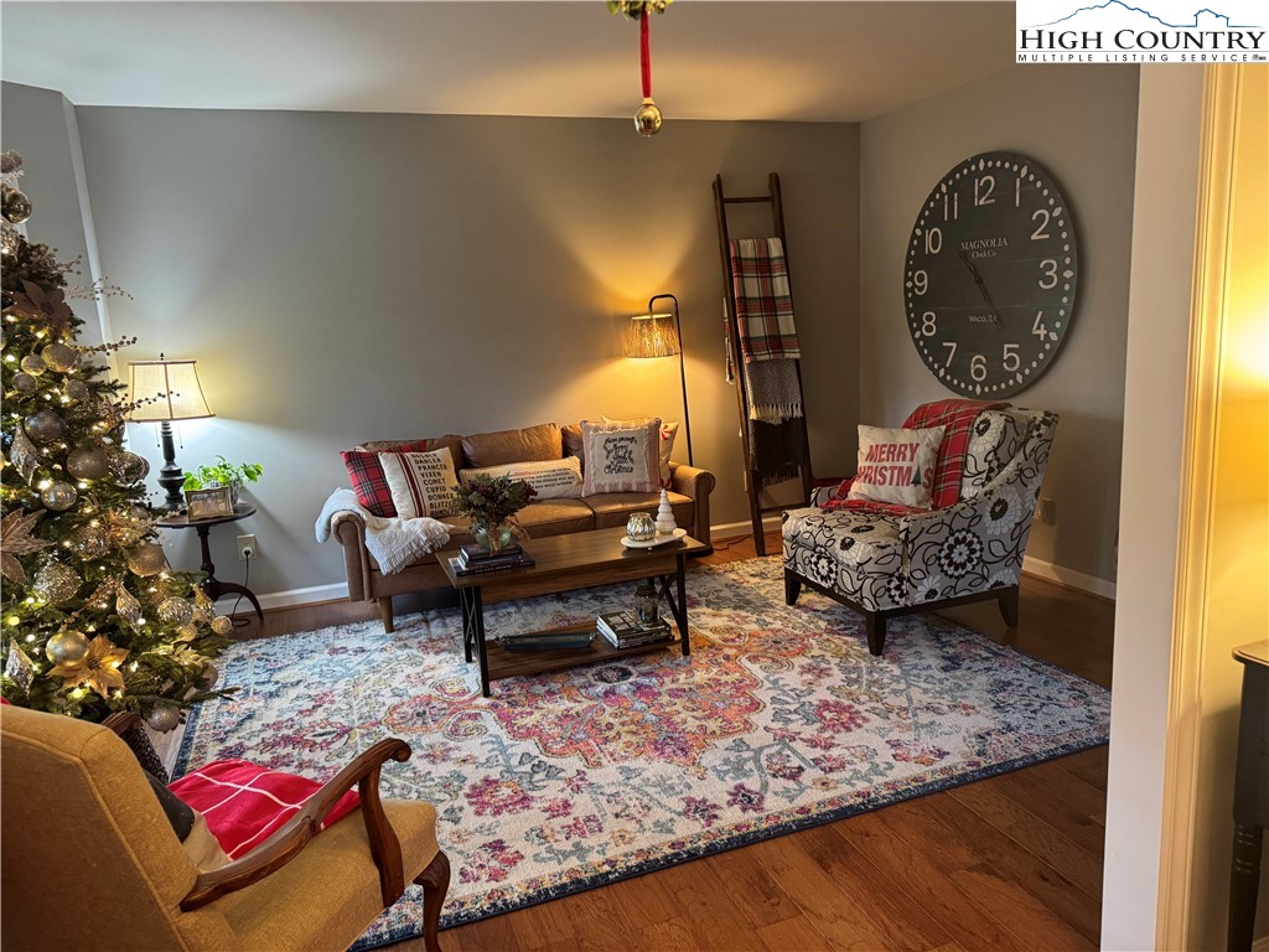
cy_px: 476
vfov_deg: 56.8
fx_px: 880
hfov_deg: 71.6
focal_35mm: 24
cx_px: 634
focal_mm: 6.76
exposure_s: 1/60
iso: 400
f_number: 1.78
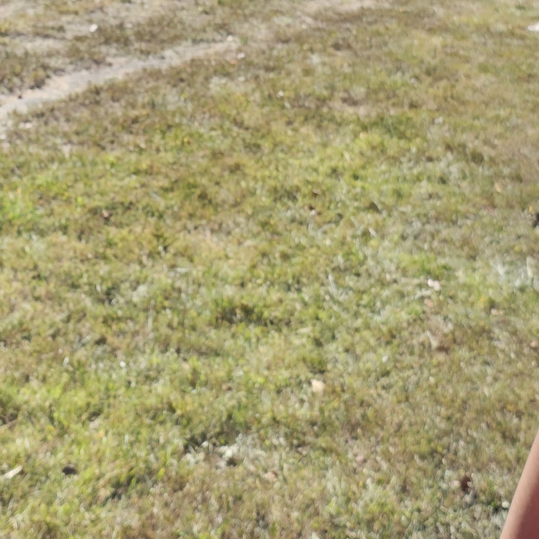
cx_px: 224
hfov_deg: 21.9
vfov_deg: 21.6
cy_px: 85
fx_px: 1392
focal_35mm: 79
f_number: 1.7
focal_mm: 6.3
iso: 16
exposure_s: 1/465
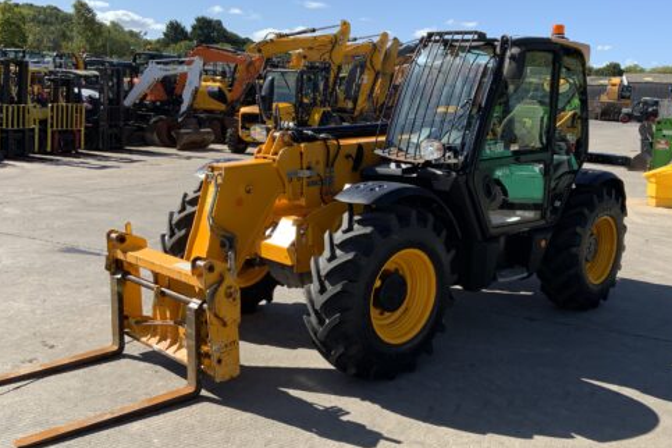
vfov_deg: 33.4
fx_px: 747
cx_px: 398
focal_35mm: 40
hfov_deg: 48.2
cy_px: 195
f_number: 1.8
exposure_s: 1/1730
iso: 16
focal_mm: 3
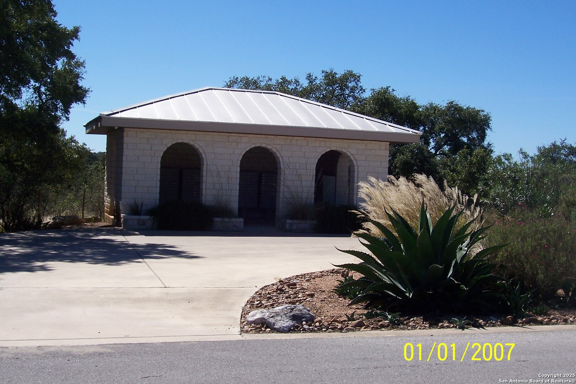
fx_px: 848
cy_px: 192
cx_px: 288
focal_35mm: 53
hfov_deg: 37.5
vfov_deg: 25.5
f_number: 6.7
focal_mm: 8.6
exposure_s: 1/500
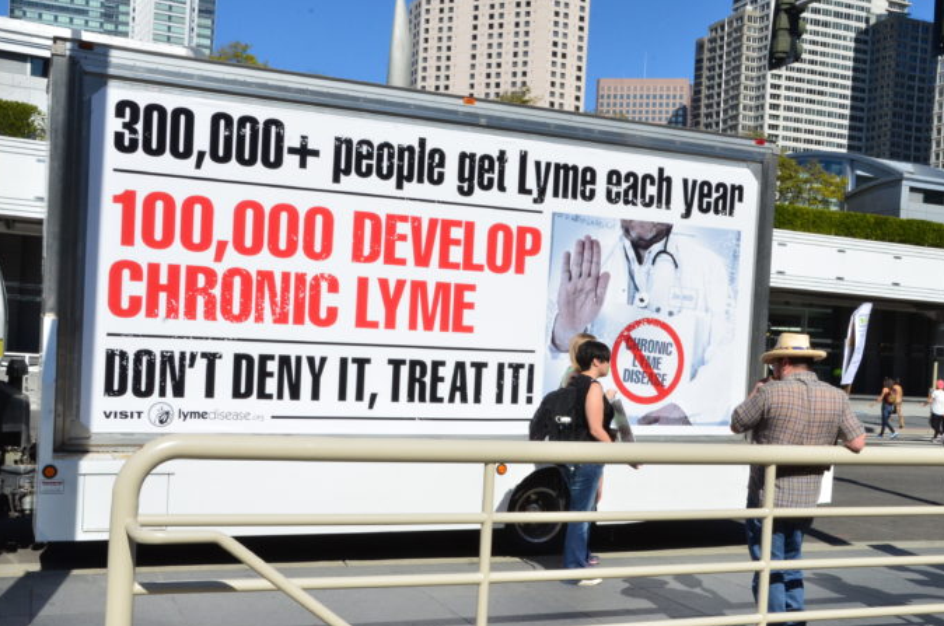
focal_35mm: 41
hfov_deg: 47.5
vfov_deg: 32.5
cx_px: 479
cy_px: 341
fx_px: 1073
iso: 1000
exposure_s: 1/320
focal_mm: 24
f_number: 25
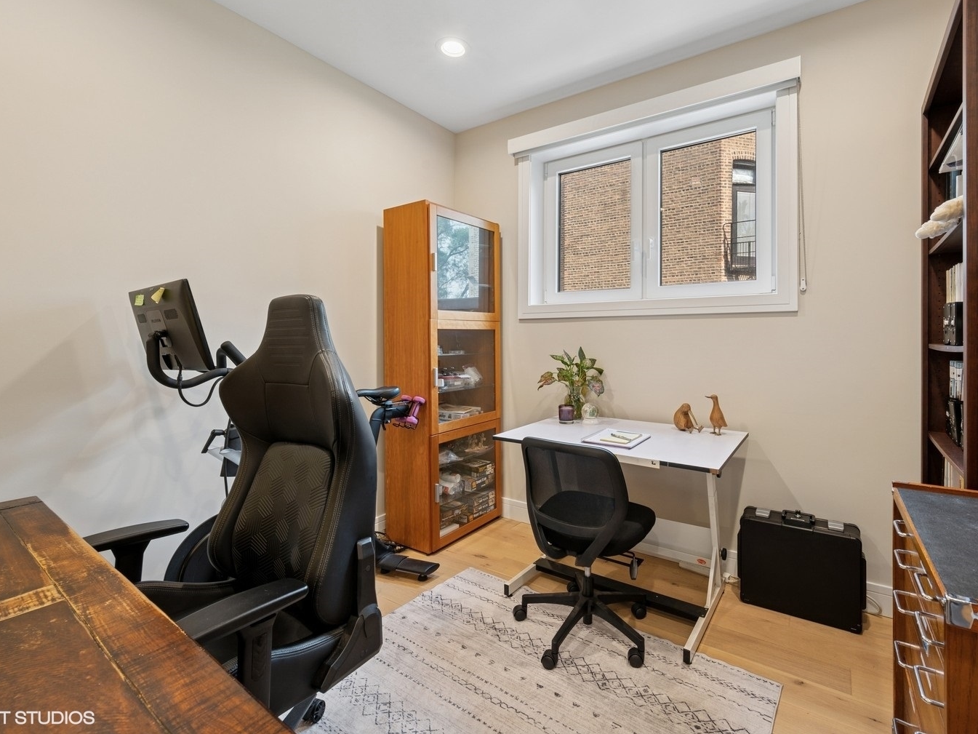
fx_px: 452
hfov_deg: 94.3
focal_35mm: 16
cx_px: 526
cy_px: 348
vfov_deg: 78.1
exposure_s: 1/8
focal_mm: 14
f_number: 9.5
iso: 200
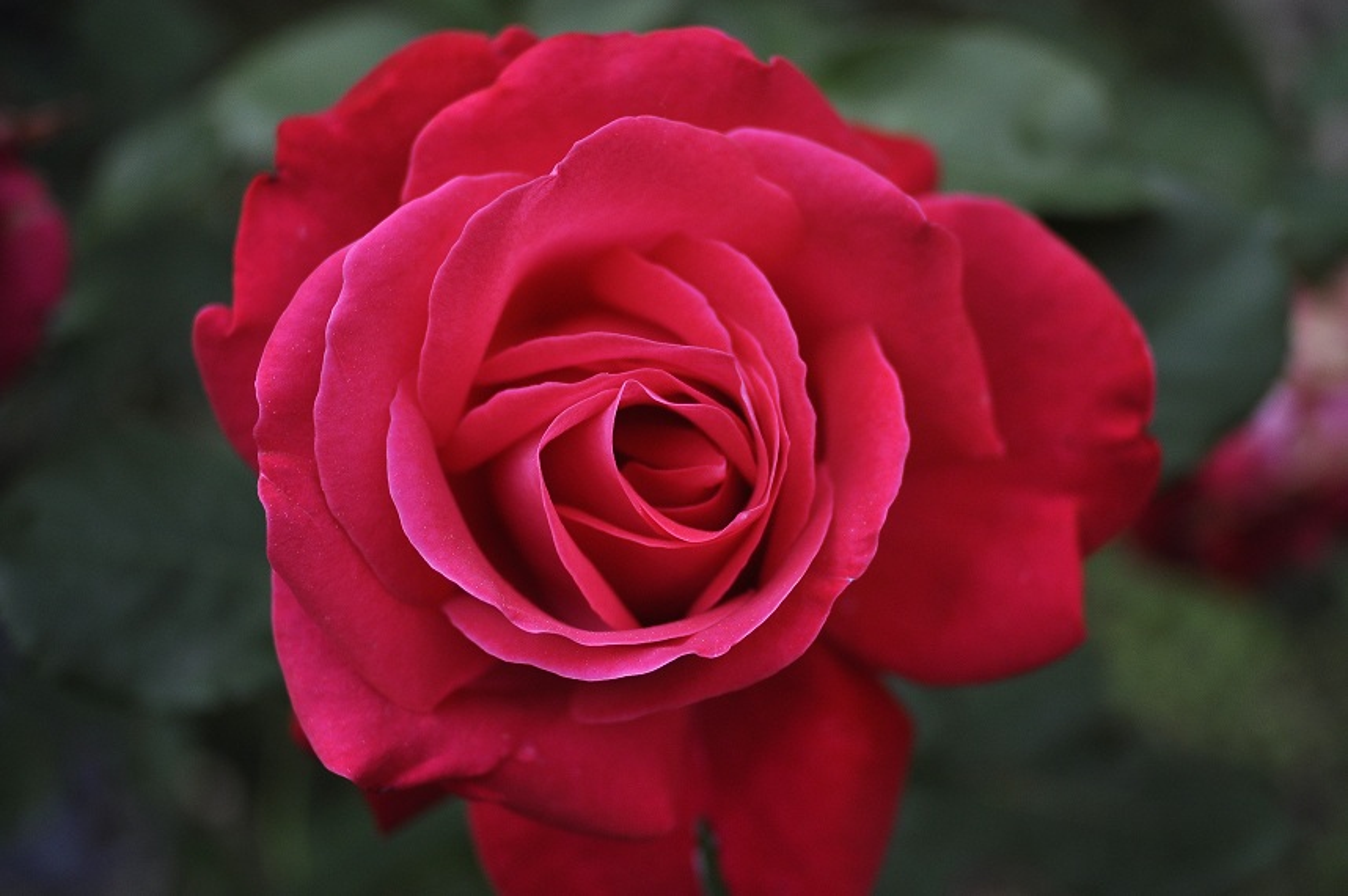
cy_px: 448
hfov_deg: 46.4
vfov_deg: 31.8
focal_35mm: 42
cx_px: 674
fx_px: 1571
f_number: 2.8
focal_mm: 28
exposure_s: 1/1600
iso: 400
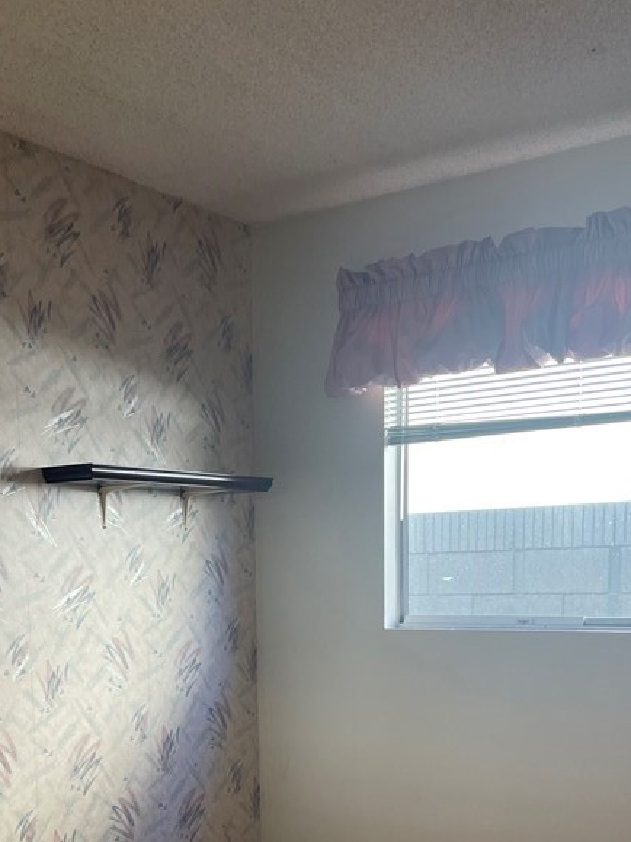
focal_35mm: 46
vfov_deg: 38.8
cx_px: 225
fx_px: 1118
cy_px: 734
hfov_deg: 31.3
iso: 50
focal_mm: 4.2
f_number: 1.6
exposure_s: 1/121
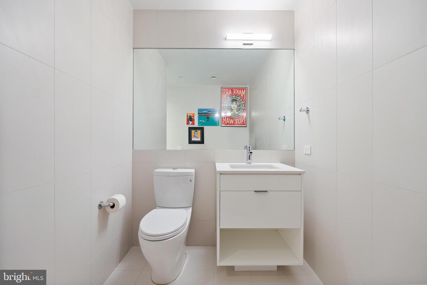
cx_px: 214
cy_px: 142
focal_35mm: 16
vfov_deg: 73.8
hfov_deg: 96.7
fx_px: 190
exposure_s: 1/25
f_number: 4
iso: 1250
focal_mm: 16
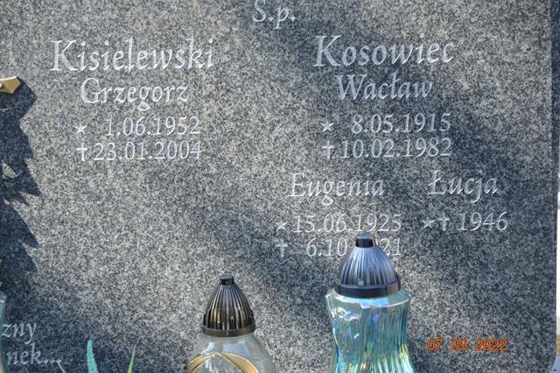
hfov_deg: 18.2
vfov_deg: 12.2
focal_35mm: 112
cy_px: 186
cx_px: 280
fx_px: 1749
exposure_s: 1/125
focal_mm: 75
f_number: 5.6
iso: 220
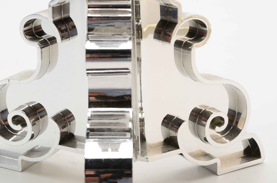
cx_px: 138
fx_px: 633
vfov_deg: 16.5
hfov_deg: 24.7
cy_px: 92
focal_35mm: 82
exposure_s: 1/160
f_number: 22
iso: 100
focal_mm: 55
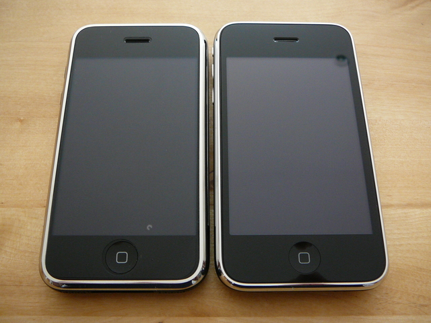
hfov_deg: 52.6
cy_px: 162
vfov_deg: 40.7
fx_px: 436
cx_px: 216
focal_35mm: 35
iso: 200
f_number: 2.8
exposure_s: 1/30
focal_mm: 5.2
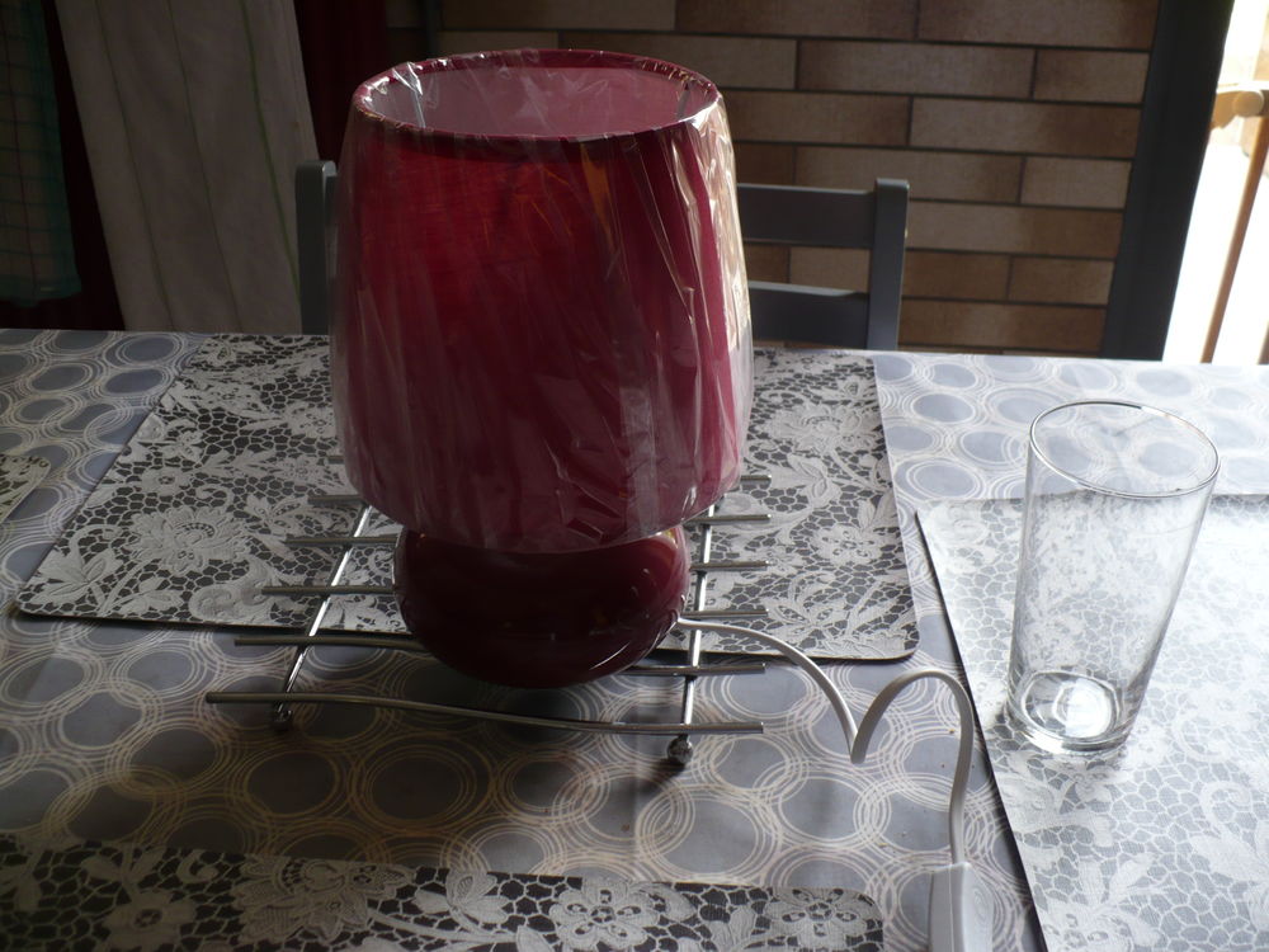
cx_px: 634
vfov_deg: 38.7
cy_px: 476
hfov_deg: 50.1
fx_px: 1356
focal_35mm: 37
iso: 100
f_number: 2.8
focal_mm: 6.1
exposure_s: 1/30
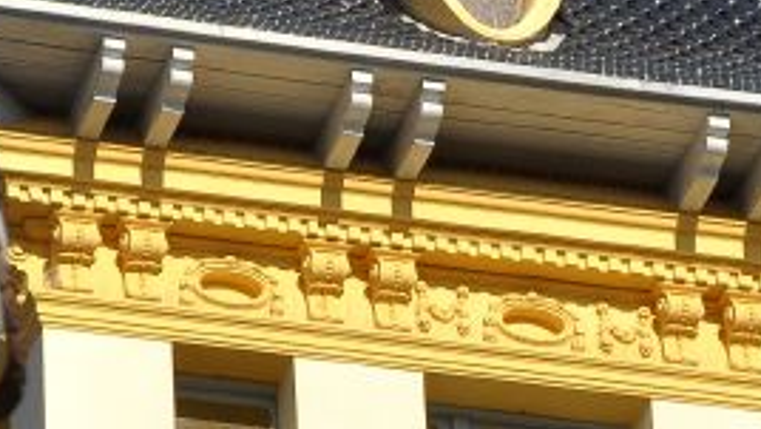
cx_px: 185
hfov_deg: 5.1
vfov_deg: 2.9
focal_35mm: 420
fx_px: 8478
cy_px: 193
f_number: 7.1
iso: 360
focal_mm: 70
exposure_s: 1/1250
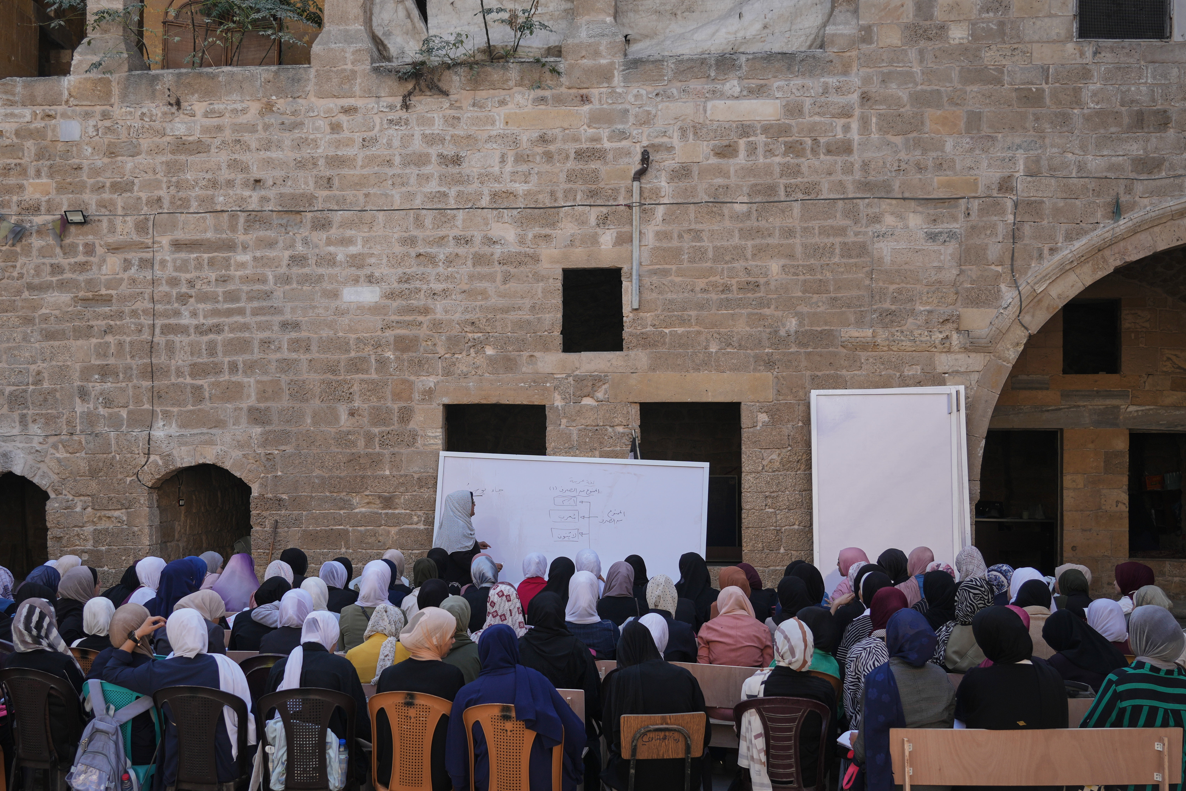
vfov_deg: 32.6
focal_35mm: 41
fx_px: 1351
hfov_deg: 47.3
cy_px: 454
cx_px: 527
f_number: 4
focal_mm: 29
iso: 160
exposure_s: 1/500
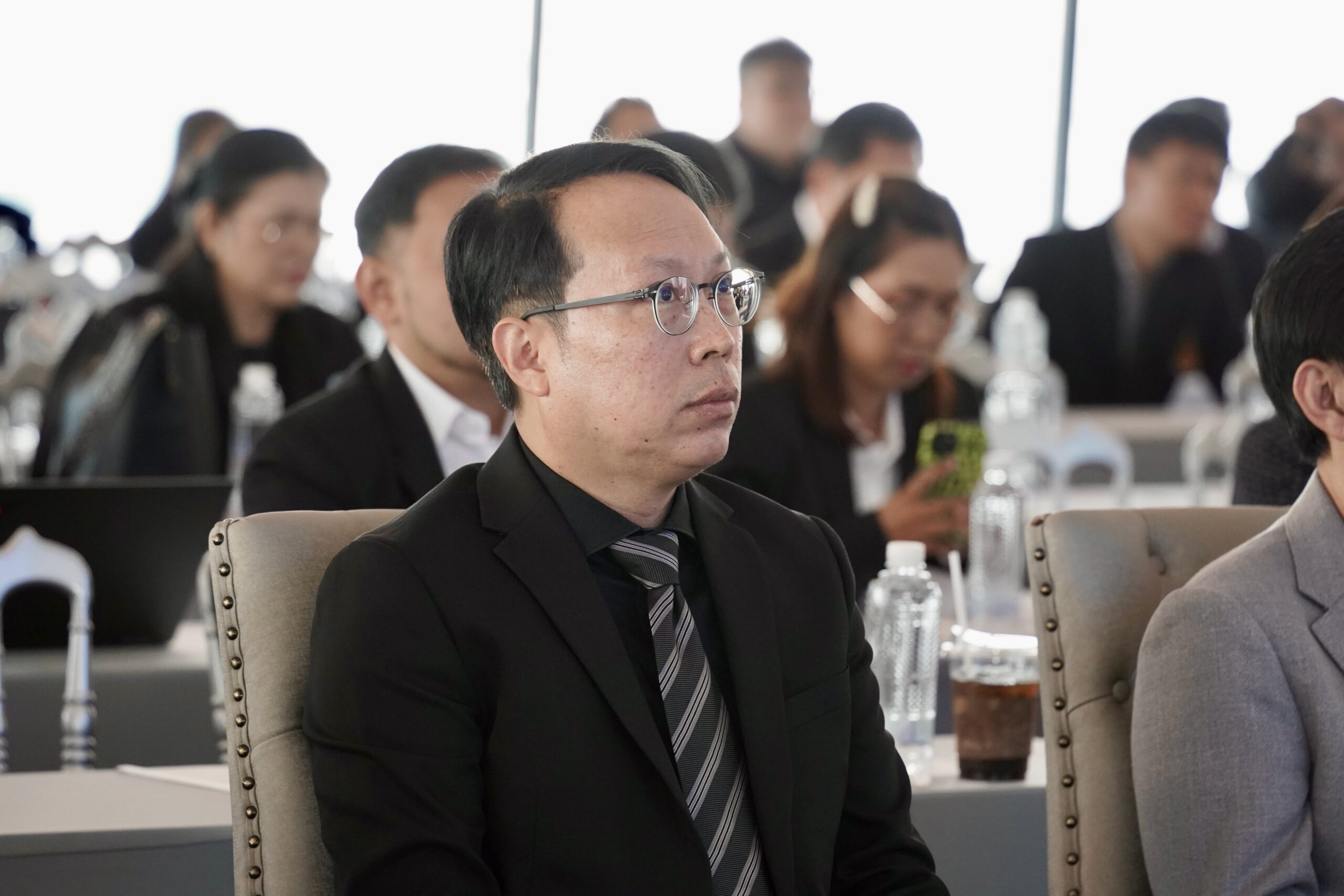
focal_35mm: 200
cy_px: 448
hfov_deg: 10.3
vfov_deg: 6.9
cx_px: 672
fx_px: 7467
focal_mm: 200
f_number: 5.6
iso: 4000
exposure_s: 1/125
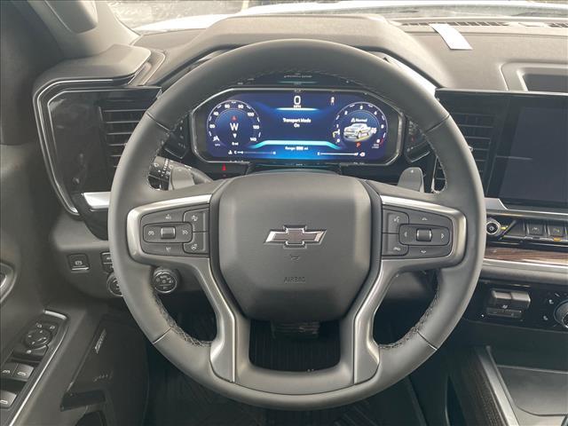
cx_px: 284
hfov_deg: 67.3
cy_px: 213
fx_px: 427
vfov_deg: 53.1
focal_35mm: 26
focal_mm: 4.2
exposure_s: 1/60
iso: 250
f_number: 1.6
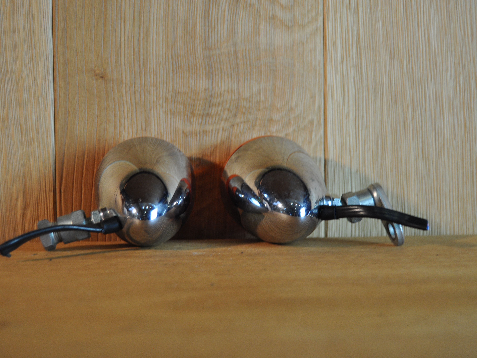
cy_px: 179
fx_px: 909
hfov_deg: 29.4
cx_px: 238
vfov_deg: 22.3
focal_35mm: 66
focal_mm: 40
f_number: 5
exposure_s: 1/60
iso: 720
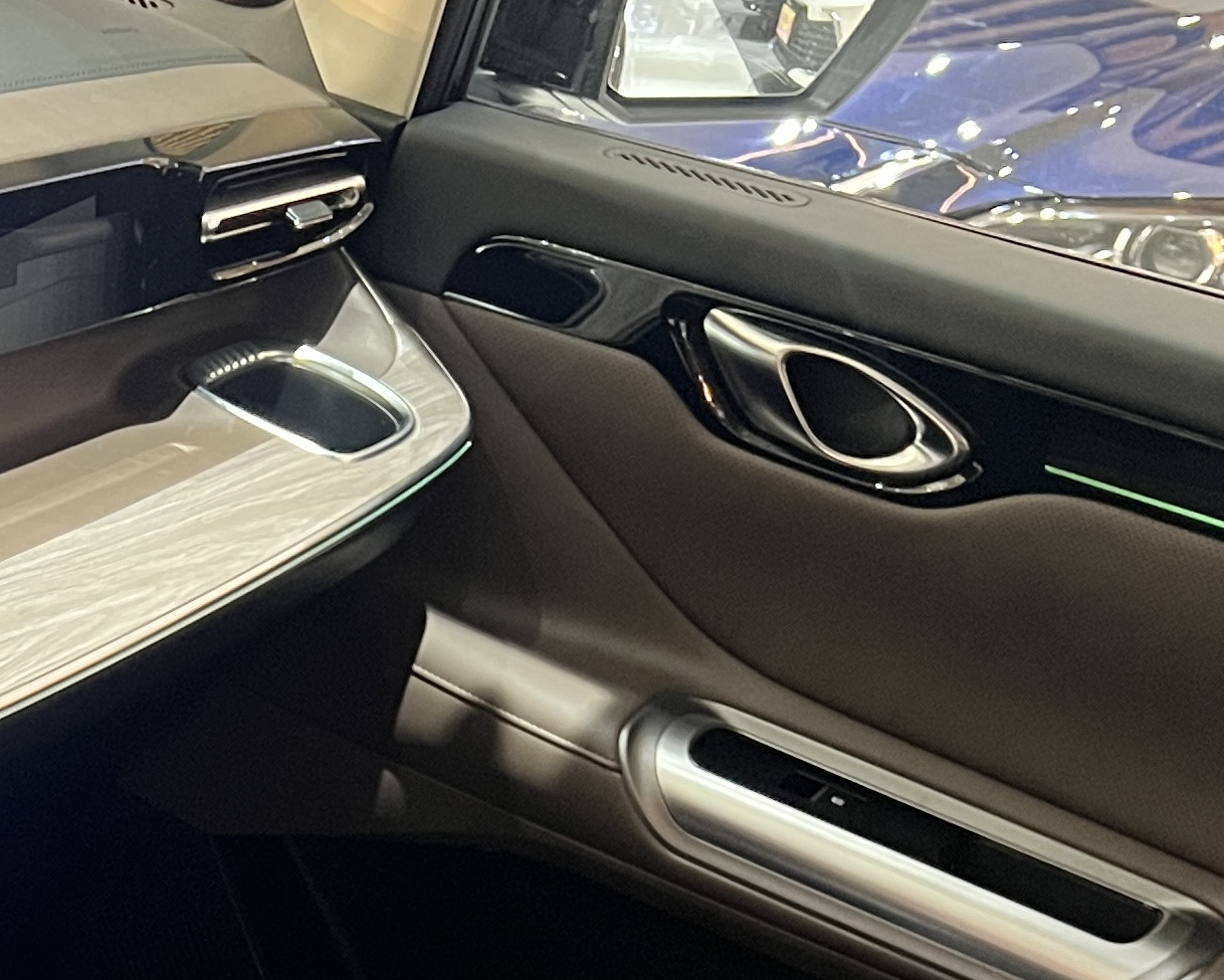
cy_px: 1417
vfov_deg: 16.8
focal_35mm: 84
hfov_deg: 21.5
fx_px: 3044
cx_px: -151
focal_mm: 5.7
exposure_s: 1/33
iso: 400
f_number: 1.5
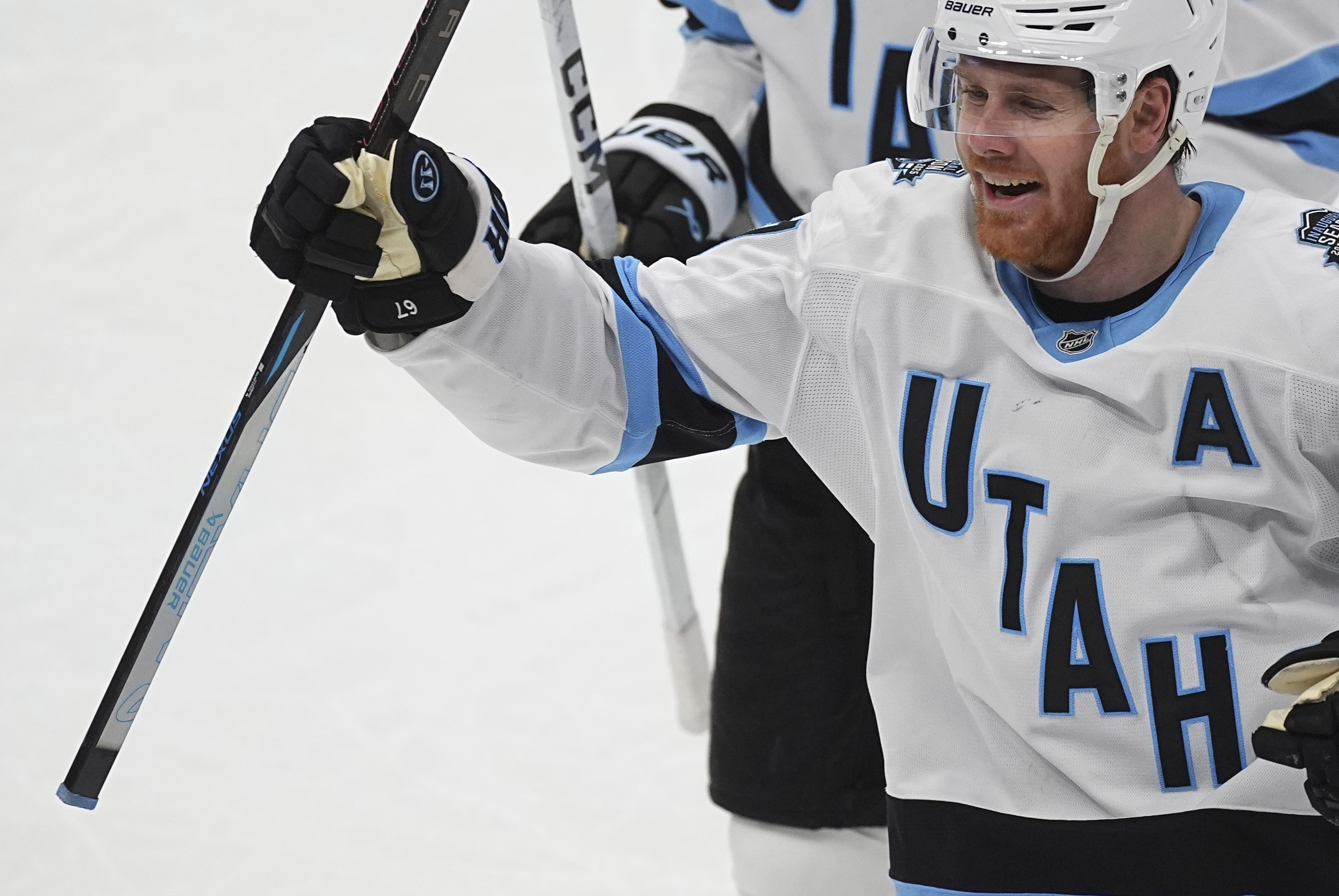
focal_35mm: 1159
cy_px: 336
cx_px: 850
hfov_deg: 1.8
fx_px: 43148
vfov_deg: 1.2
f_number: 4
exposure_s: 1/1600
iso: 2500
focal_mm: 600
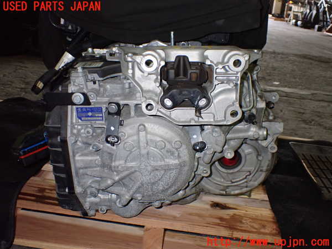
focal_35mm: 38
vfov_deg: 37.7
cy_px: 124
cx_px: 166
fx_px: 364
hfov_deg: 49.0
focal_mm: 6.83
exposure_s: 1/40
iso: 800
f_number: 8
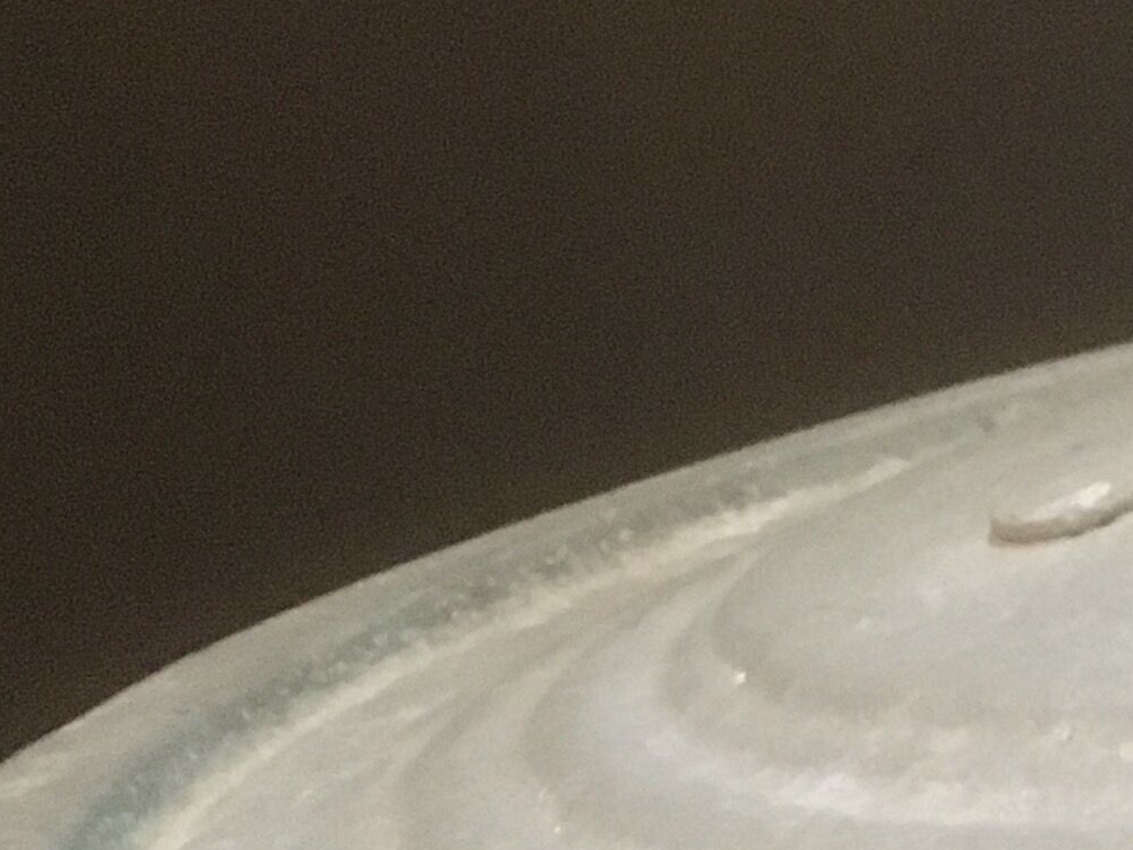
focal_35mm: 116
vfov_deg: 12.5
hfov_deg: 15.6
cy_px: 1020
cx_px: 1693
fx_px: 3797
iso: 250
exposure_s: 1/17
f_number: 2.2
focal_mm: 4.15
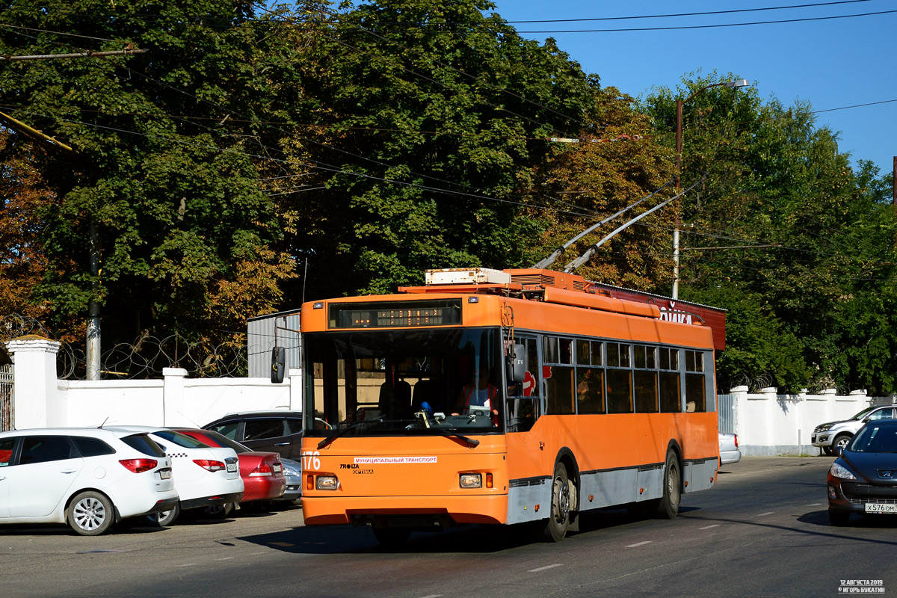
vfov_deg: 15.7
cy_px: 299
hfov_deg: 23.4
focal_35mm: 87
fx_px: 2168
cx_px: 448
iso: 100
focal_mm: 58
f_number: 5.6
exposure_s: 1/640
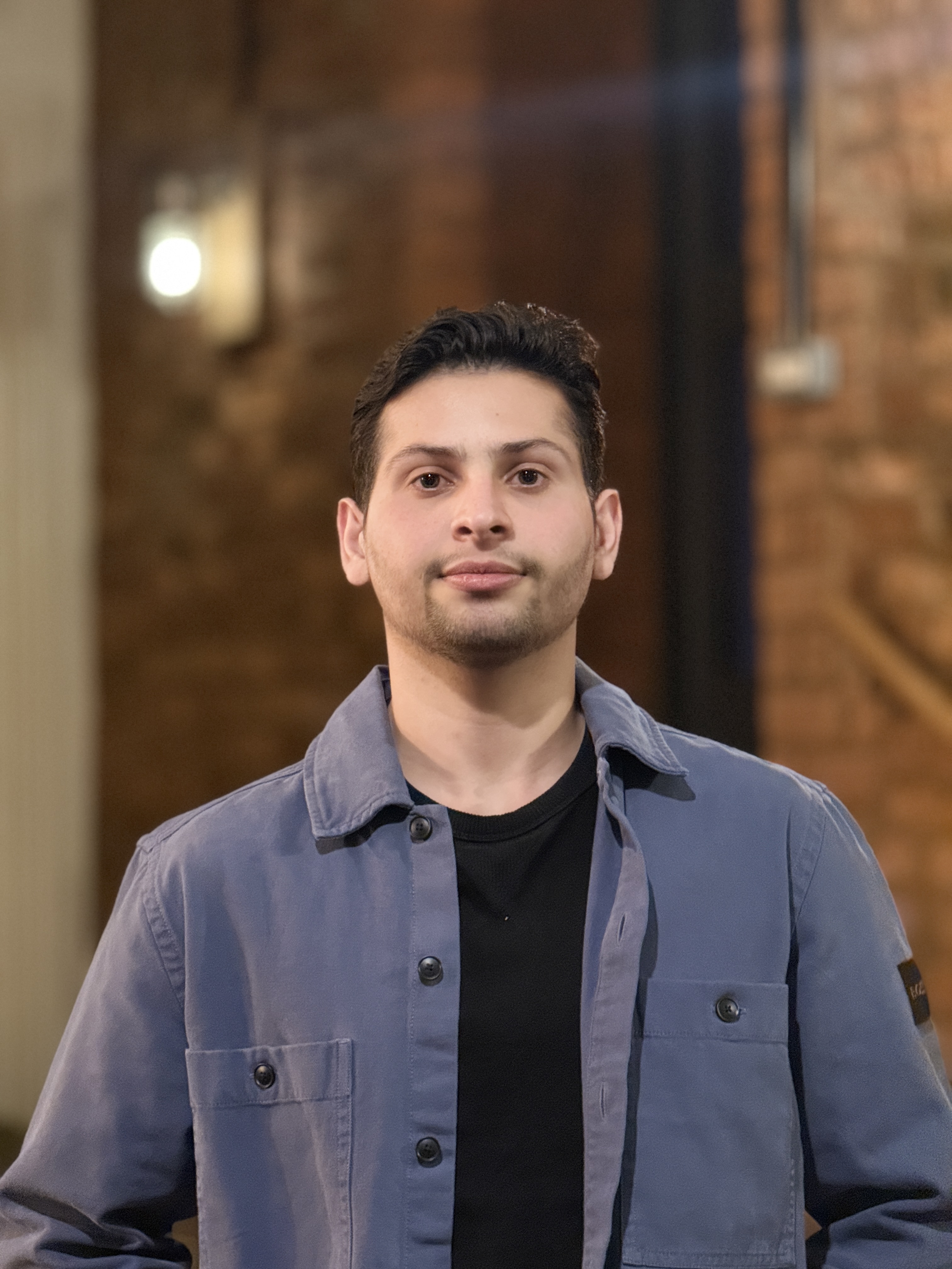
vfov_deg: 16.4
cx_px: 476
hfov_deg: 12.3
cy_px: 634
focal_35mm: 120
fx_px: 4400
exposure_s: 1/25
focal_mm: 15.66
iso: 1250
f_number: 2.8
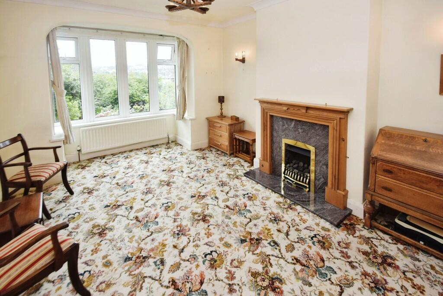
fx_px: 185
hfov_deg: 100.4
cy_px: 148
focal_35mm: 15
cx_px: 222
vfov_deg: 77.3
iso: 280
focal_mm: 10
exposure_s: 1/125
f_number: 5.6
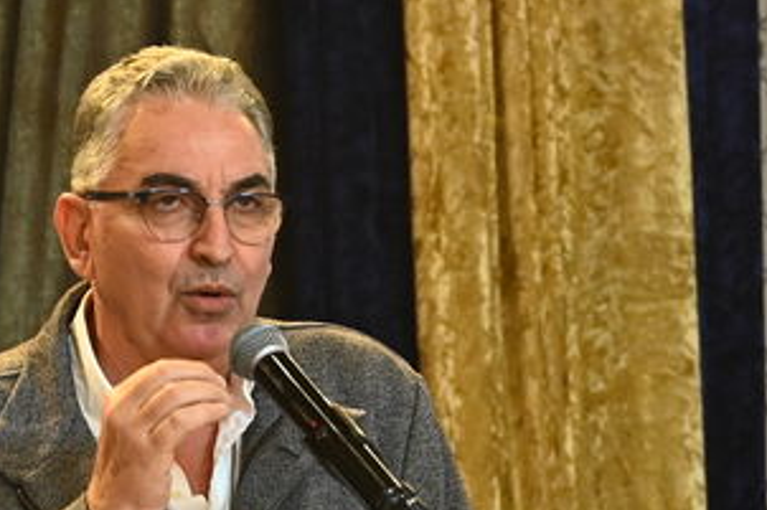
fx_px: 6899
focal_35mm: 324
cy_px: 521
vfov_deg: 4.2
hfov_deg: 6.3
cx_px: 48
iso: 2500
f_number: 5
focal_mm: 70
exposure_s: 1/200
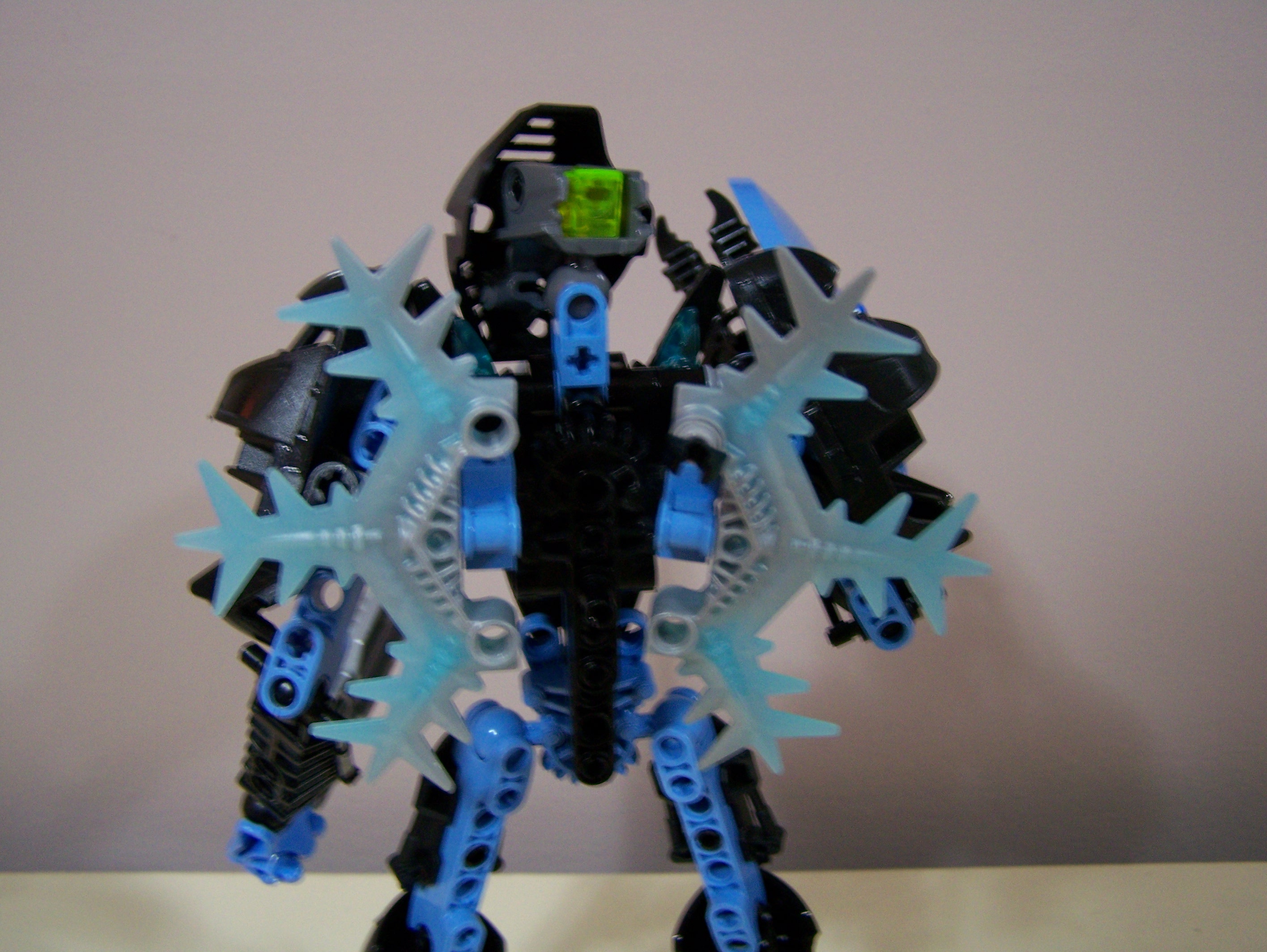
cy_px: 476
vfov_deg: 37.8
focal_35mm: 38
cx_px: 634
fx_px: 1392
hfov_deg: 48.9
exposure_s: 1/8
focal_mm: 6.3
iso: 160
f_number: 2.8
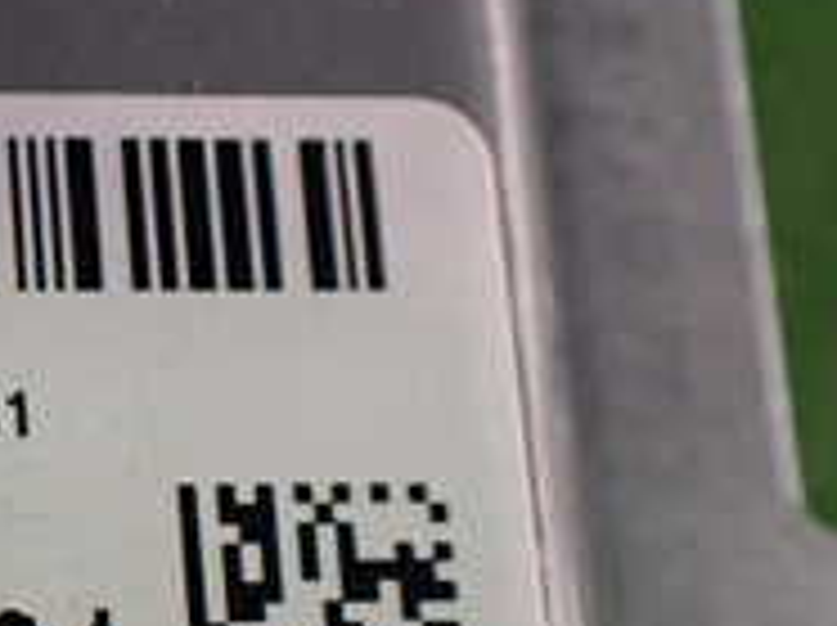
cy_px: 410
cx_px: -472
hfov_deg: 17.8
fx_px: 2342
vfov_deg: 15.2
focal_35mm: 97
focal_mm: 5.4
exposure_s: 1/125
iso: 250
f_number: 2.3
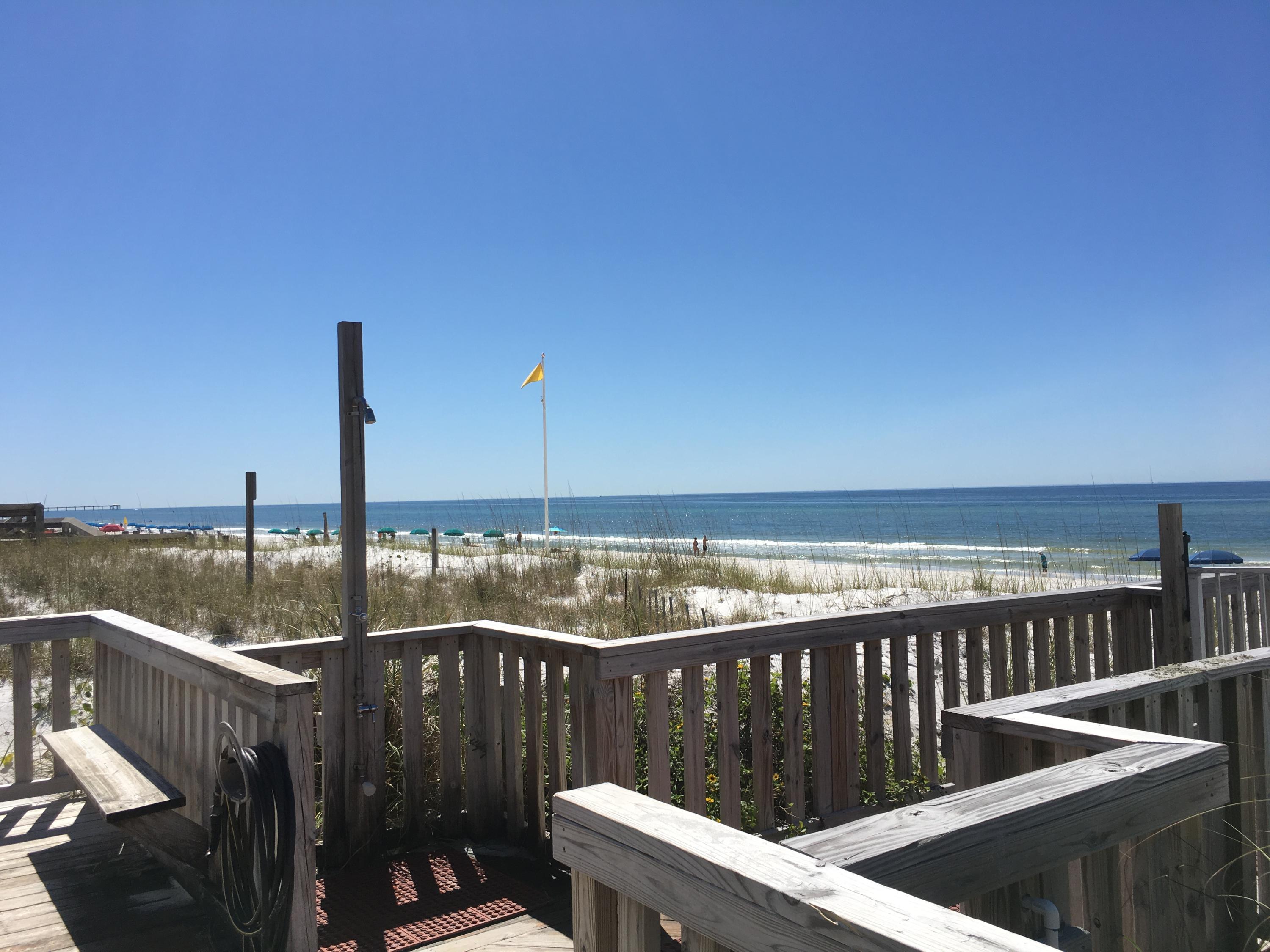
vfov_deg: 48.2
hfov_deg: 61.7
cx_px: 635
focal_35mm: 29
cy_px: 476
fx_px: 1064
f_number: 2.2
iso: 25
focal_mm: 4.15
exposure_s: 1/3077
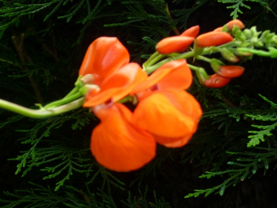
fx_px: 472
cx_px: 138
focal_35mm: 59
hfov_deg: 32.7
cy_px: 104
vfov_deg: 24.8
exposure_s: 1/40
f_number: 4
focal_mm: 10.5
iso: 125
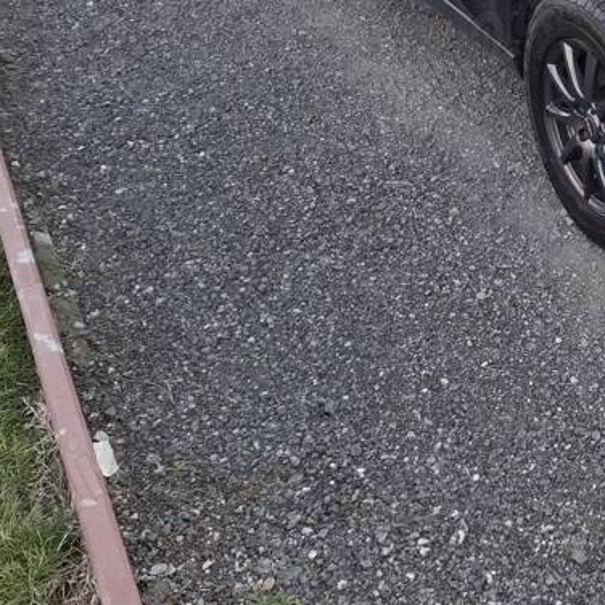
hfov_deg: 28.8
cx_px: 660
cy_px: 88
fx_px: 1068
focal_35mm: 54
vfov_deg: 30.6
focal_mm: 5.54
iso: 64
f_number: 1.8
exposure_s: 1/100
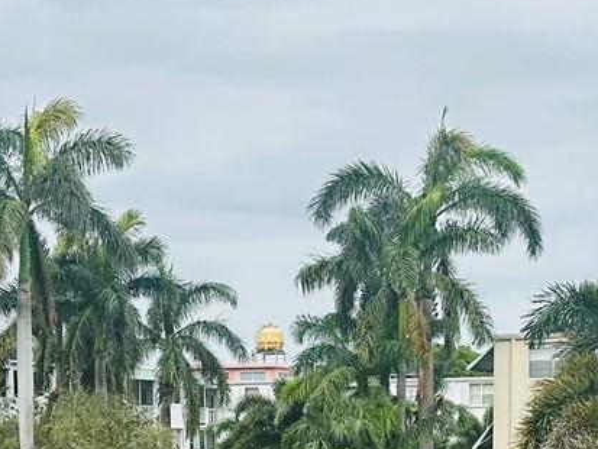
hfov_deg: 21.1
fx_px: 1607
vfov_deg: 15.1
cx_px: 345
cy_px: 592
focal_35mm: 93
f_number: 1.78
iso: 80
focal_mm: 6.86
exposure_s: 1/4184
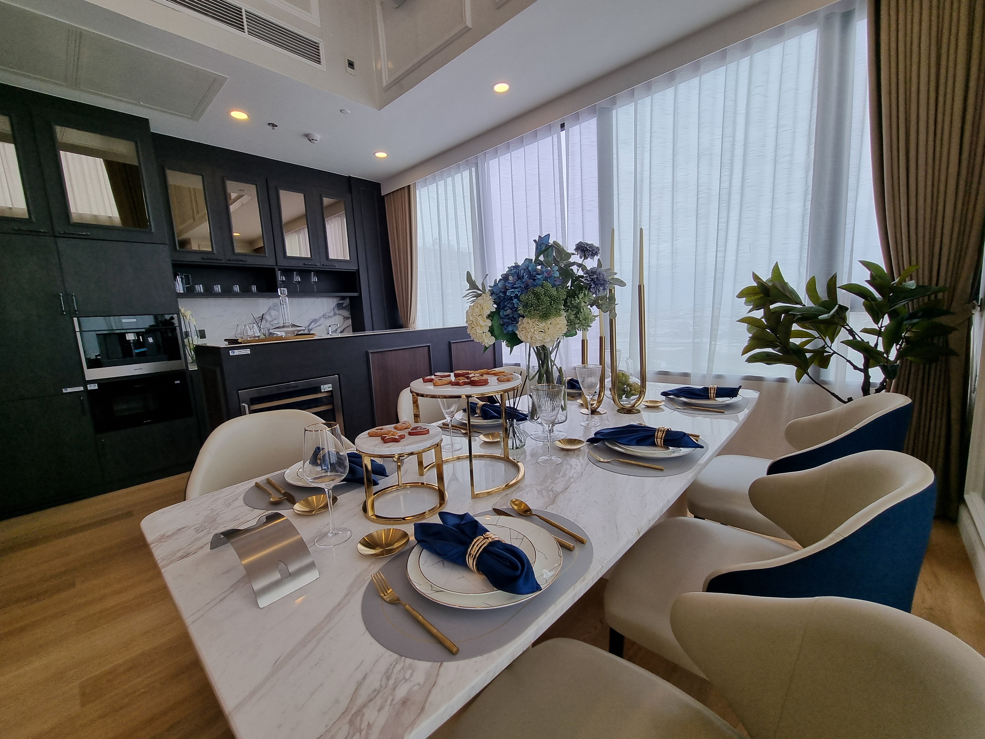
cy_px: 370
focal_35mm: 13
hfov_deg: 106.2
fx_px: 370
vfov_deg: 89.9
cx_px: 492
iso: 50
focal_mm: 2.2
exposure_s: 1/273
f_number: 2.2
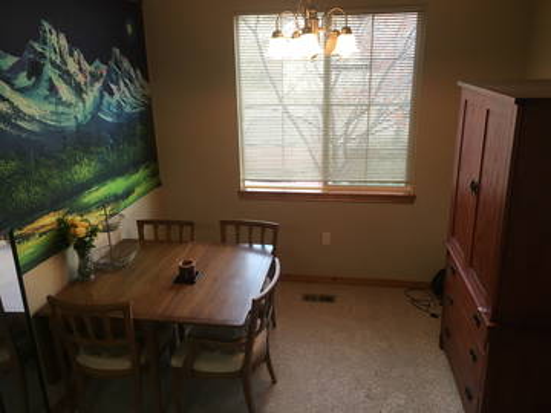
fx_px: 462
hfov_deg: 61.7
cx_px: 276
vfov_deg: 48.2
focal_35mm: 29
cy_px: 206
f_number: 2.2
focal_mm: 4.15
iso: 50
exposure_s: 1/30
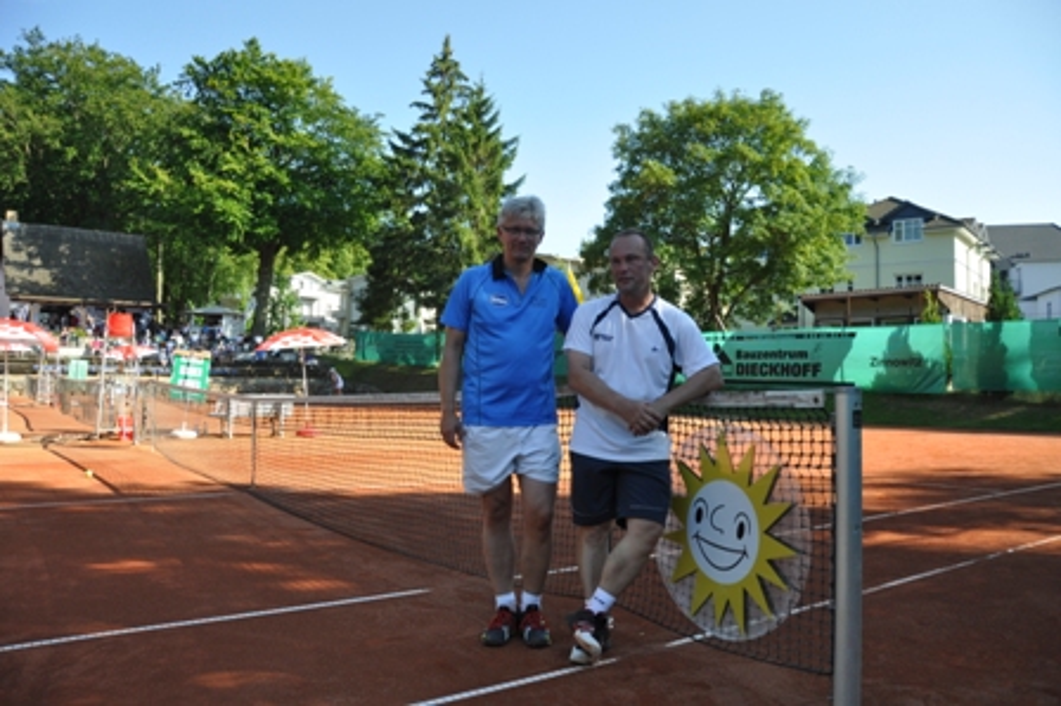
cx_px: 530
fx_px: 795
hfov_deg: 67.4
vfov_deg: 47.9
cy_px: 353
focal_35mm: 27
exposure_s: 1/1000
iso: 400
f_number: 4.5
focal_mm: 18
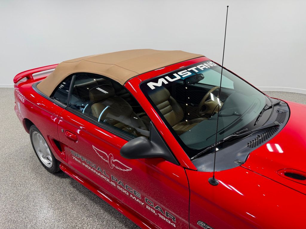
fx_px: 212
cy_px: 114
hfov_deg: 71.6
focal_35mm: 24
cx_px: 153
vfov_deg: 56.8
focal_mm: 6.76
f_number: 1.78
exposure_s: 1/146
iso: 50
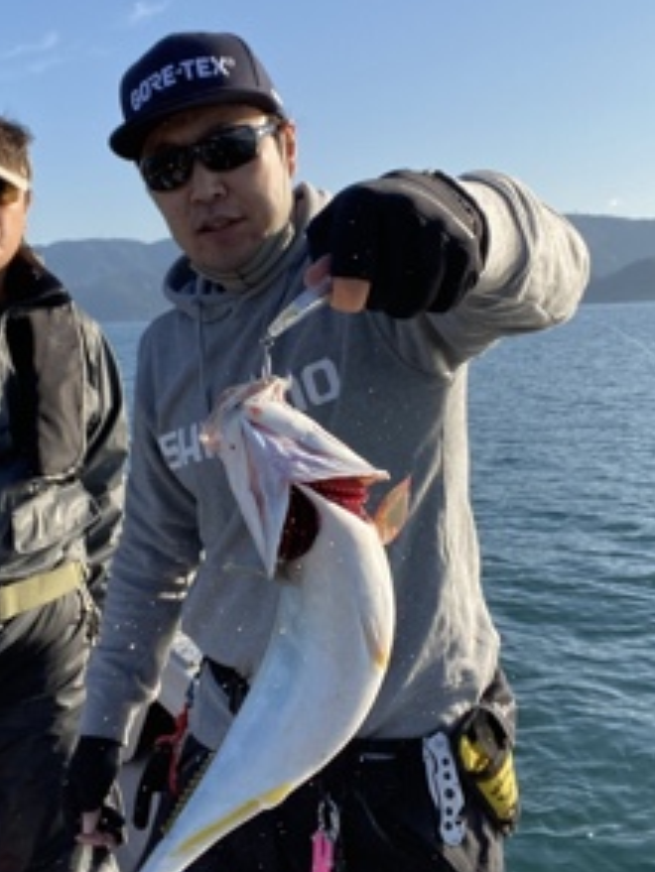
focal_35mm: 41
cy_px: 372
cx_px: 253
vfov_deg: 45.6
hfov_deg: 35.0
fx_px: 1034
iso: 25
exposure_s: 1/621
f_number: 2.2
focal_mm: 2.71
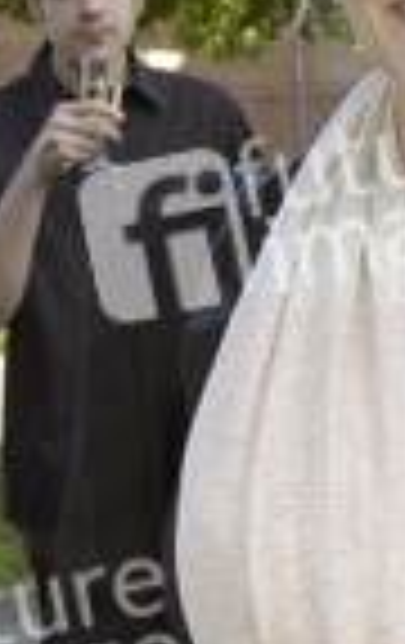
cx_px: 441
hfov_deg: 10.2
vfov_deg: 16.2
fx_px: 2249
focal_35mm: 128
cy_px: 441
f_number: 6.3
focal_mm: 30
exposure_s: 1/160
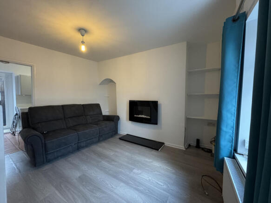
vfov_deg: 85.7
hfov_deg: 102.1
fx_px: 110
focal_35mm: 14
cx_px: 136
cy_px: 102
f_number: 2.2
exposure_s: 1/50
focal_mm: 2.22
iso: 800
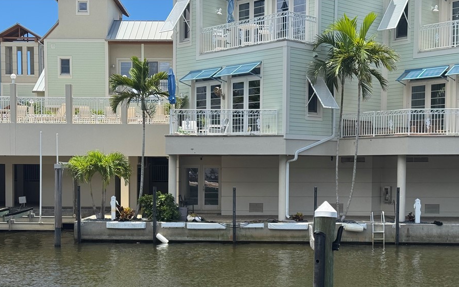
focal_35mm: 58
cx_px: 206
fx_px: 725
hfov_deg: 35.1
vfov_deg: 22.3
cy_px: 195
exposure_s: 1/2959
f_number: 1.78
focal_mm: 6.76
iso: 64
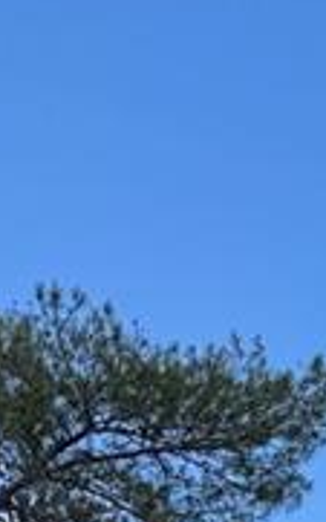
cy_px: 1419
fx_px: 2404
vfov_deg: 10.1
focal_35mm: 169
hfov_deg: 7.4
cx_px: 666
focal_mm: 6.76
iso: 80
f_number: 1.78
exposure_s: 1/1923
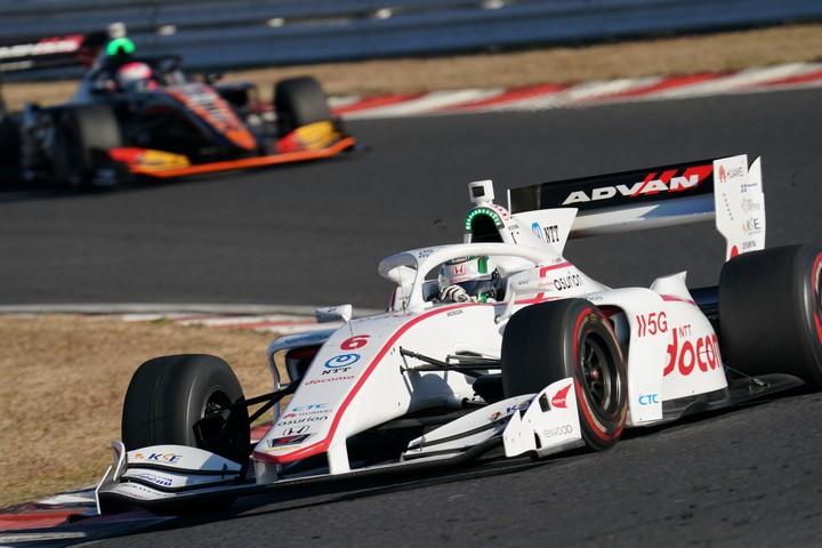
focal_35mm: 600
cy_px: 274
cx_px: 411
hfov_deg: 3.4
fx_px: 13699
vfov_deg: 2.3
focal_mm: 600
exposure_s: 1/800
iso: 200
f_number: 8
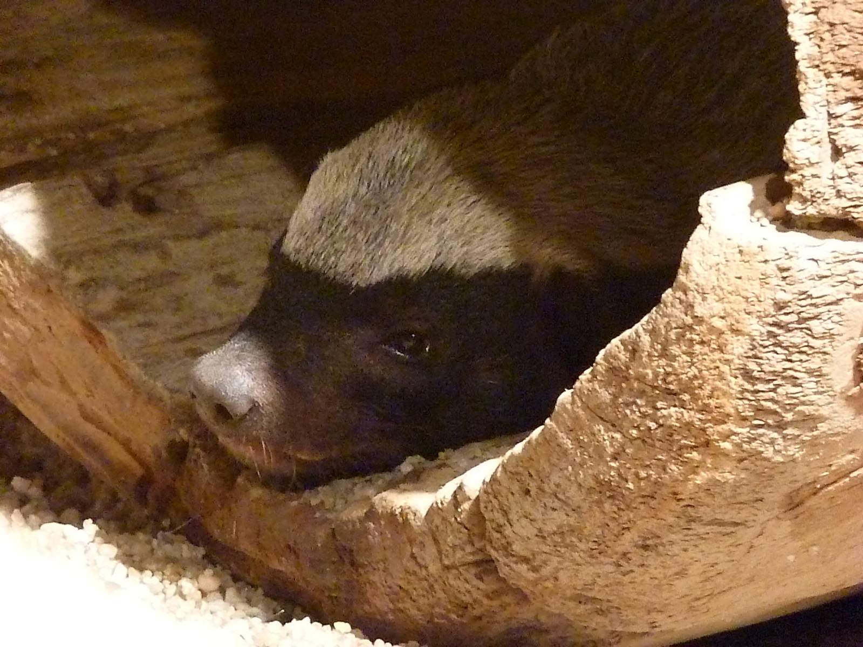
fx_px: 14958
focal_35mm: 600
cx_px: 432
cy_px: 324
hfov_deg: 3.3
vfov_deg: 2.5
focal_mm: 108
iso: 3200
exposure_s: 1/15
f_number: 5.2
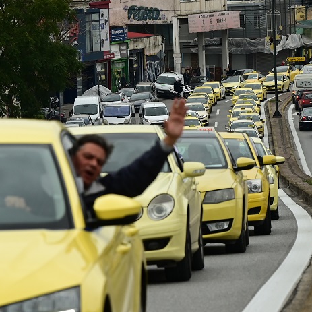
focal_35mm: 154
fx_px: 1570
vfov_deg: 11.3
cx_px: 112
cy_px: 156
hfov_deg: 11.3
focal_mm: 120
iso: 200
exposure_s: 1/1250
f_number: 5.6
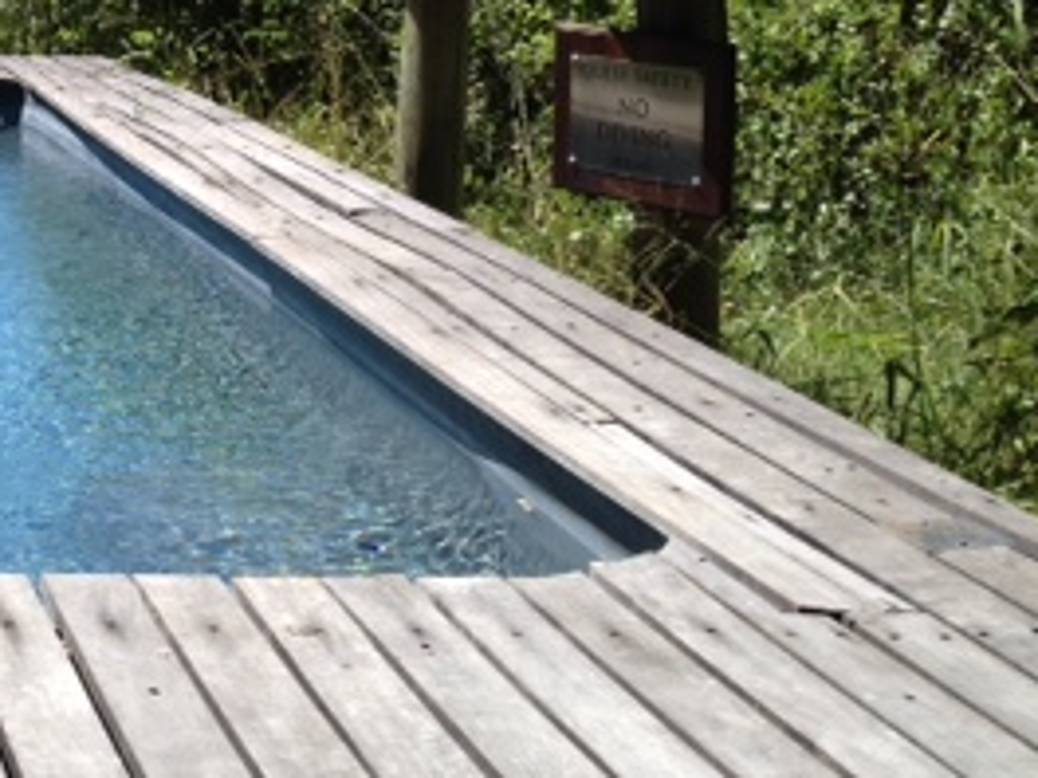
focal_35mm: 85
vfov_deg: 16.6
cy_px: -157
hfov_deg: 21.6
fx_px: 2549
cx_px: -145
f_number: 2.4
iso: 64
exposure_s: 1/1346
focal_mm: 4.28
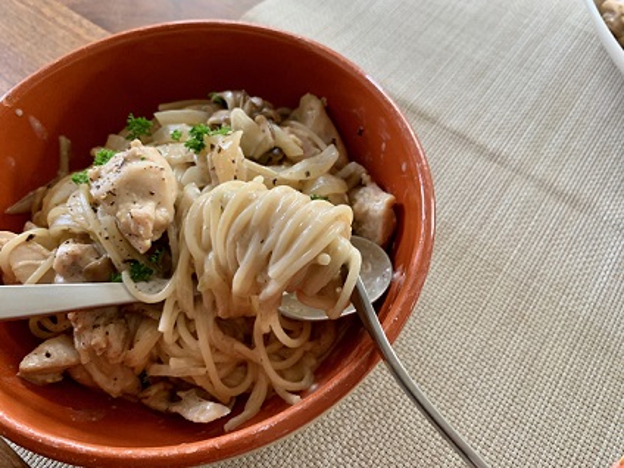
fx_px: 469
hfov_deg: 67.3
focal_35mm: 26
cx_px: 312
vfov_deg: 53.1
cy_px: 234
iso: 200
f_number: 1.8
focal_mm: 4.25
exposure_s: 1/60
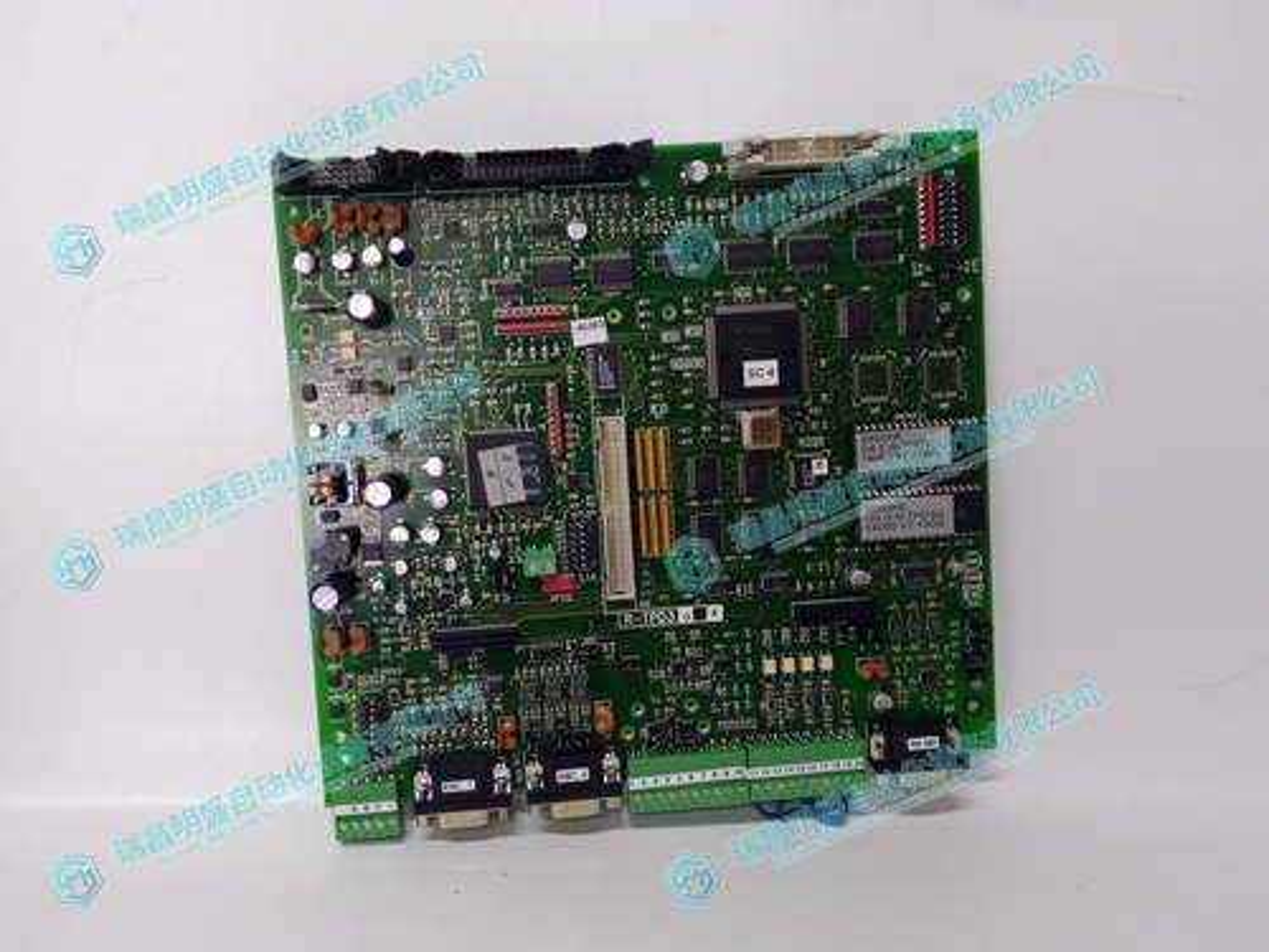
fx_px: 990
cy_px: 476
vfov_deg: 51.4
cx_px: 634
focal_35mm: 27
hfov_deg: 65.3
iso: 177
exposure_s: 1/33
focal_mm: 3.79
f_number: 2
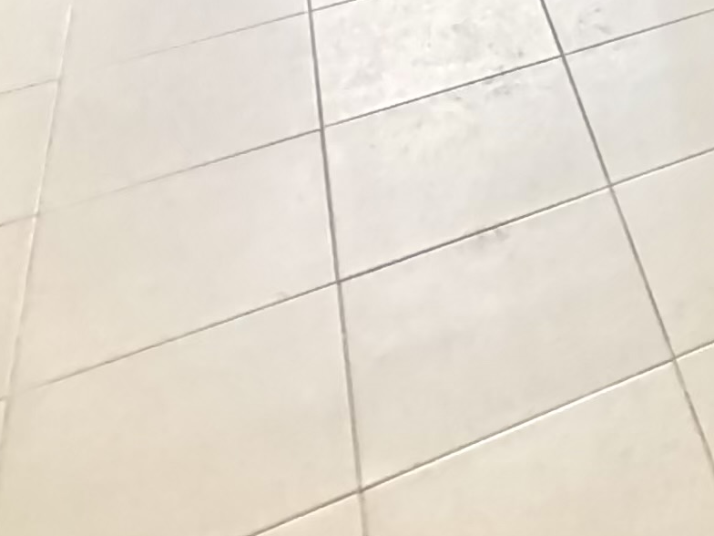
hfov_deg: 21.5
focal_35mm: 72
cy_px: -639
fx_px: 1485
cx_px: 1138
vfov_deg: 15.1
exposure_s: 1/25
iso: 1250
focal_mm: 2.22
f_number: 2.2
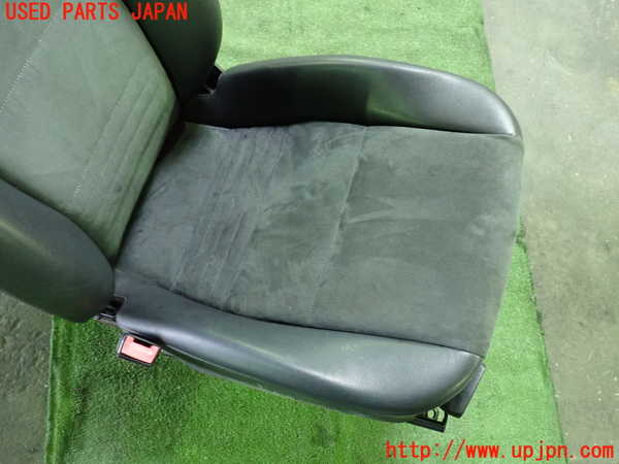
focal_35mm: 30
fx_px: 536
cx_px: 310
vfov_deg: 46.8
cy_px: 232
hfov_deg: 60.0
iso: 800
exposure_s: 1/20
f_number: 2.3
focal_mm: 5.4
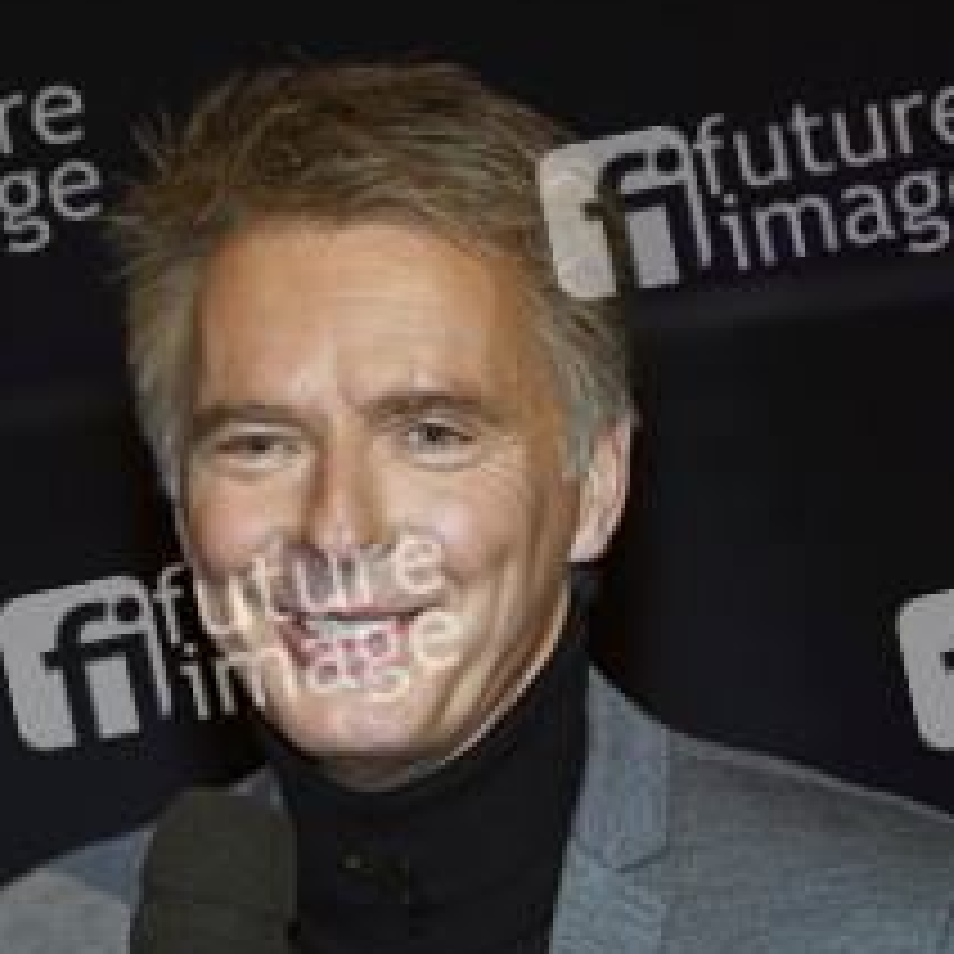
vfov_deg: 5.4
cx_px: 360
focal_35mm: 321
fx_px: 10009
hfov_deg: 5.5
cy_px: 868
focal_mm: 200
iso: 800
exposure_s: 1/400
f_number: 3.5
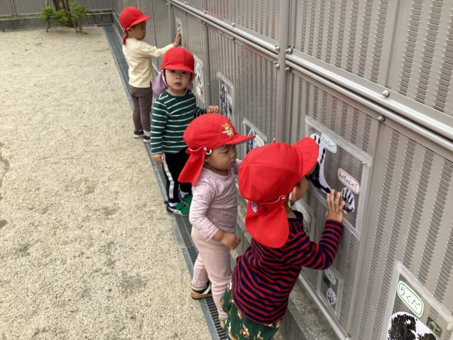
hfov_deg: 58.4
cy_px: 170
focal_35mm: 31
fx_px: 406
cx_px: 226
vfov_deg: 45.4
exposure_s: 1/279
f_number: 2.4
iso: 25
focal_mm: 3.3
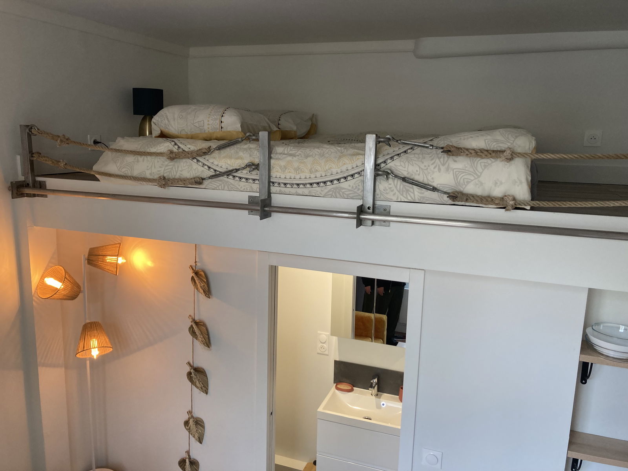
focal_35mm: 28
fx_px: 508
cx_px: 314
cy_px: 236
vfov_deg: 49.7
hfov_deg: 63.4
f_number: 1.8
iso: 80
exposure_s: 1/50
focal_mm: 3.99
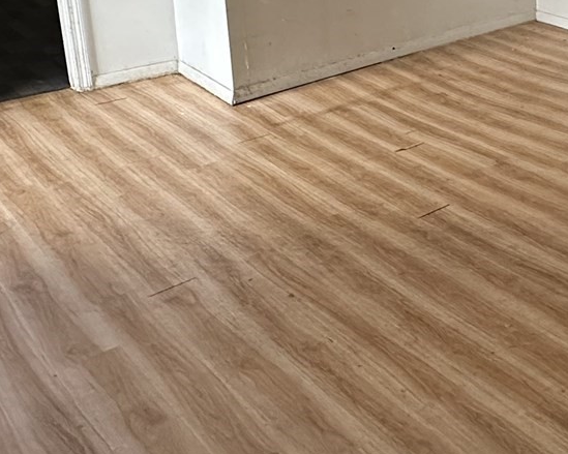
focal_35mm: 51
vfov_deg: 28.3
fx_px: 857
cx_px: 496
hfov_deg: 34.9
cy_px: 29
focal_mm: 2.22
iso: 400
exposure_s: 1/120
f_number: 2.2
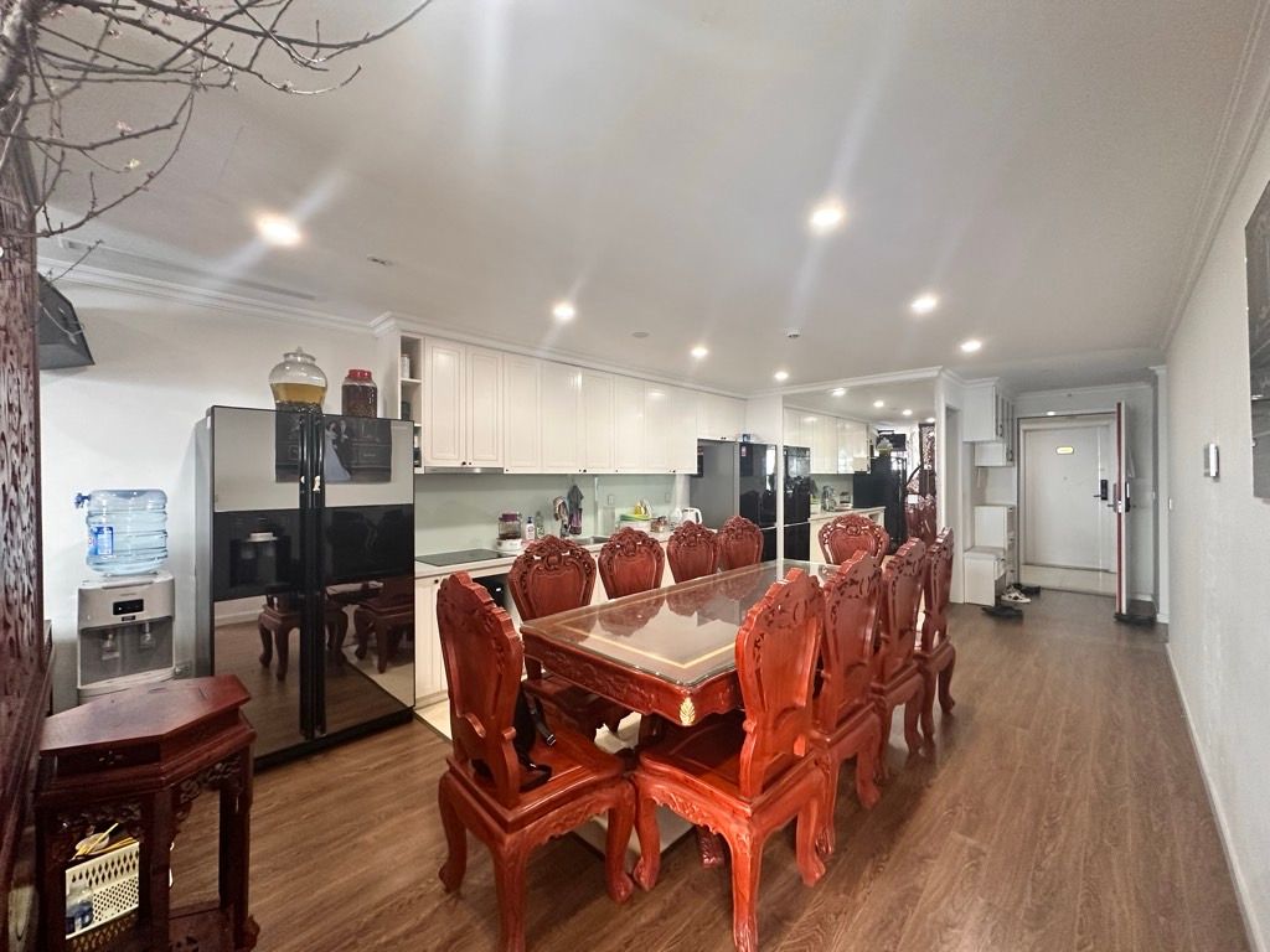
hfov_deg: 102.1
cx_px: 635
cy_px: 476
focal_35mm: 14
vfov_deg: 85.7
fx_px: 514
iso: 320
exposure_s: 1/73
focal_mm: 2.22
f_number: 2.2
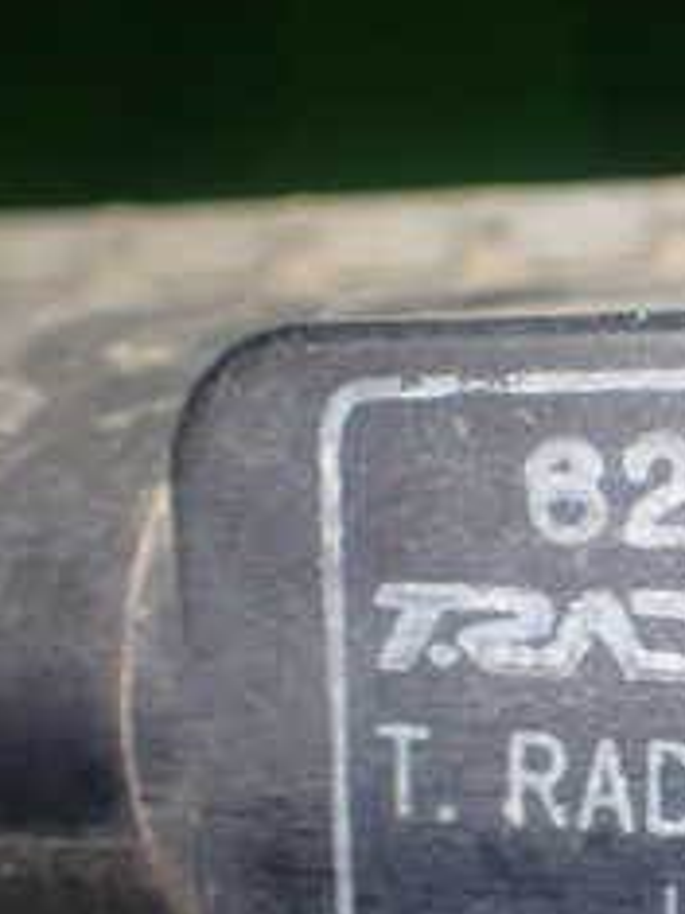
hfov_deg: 15.3
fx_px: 2430
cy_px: 681
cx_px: 883
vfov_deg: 21.2
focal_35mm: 92
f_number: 2.5
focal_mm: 6.37
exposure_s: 1/40
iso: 200
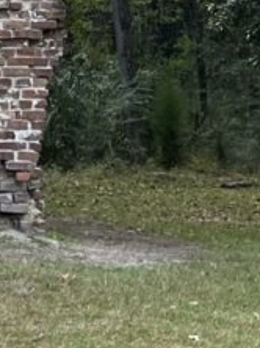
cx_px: -235
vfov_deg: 10.1
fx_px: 1806
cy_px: -381
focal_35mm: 180
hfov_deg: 7.9
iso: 50
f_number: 1.5
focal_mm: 5.7
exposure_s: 1/780
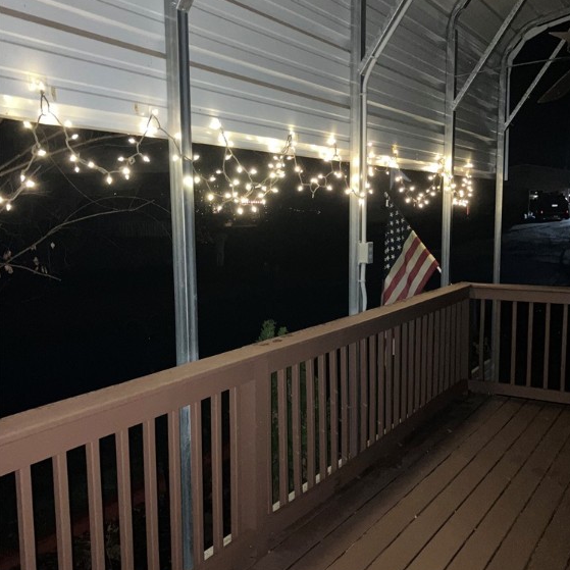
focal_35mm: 34
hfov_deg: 48.4
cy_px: 304
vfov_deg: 48.4
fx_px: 633
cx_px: 291
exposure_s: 1/4
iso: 400
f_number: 1.8
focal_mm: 3.99
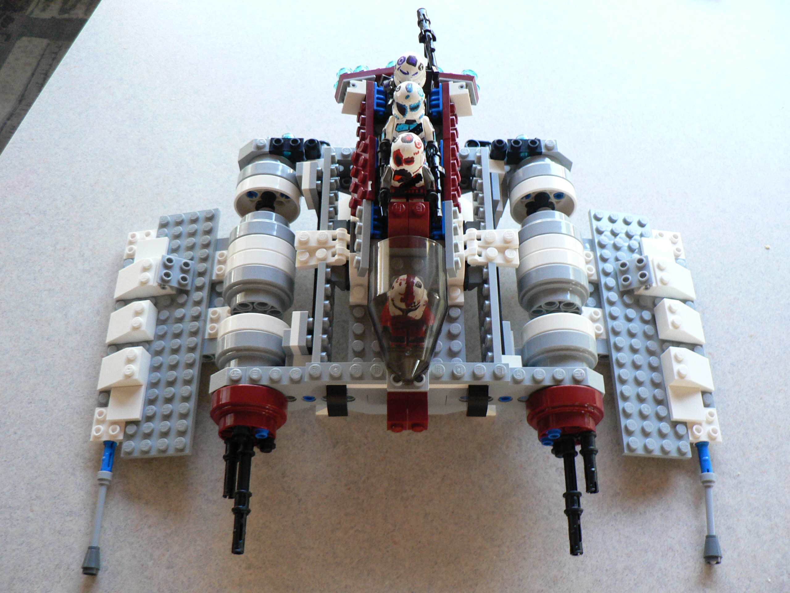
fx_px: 822
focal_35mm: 36
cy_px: 296
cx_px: 395
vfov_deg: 39.7
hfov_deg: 51.4
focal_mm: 6
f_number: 2.8
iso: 200
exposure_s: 1/25
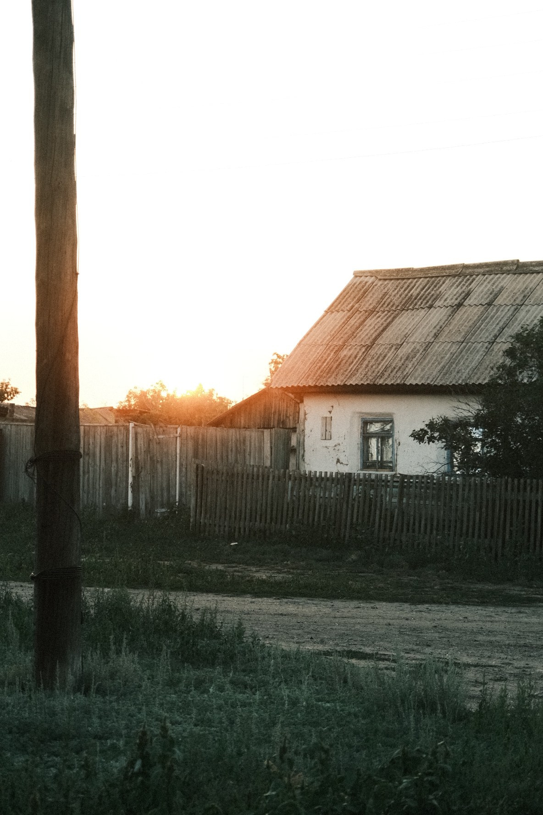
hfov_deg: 16.7
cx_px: 272
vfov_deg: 24.8
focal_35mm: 82
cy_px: 408
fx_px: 1855
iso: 1600
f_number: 4
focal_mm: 54.5
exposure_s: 1/1000
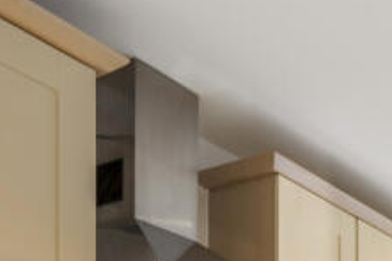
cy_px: 493
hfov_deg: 27.8
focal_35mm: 65
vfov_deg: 16.7
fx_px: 707
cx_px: 451
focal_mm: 14
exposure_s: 1.3
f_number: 16
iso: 200
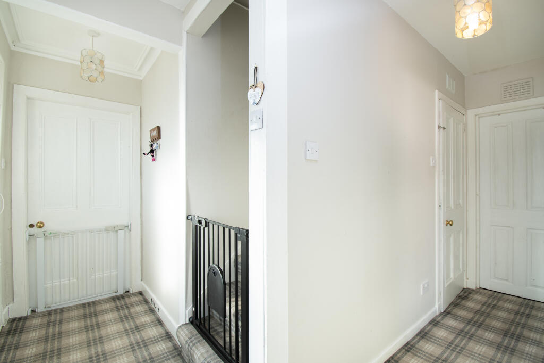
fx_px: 227
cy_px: 182
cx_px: 272
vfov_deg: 77.3
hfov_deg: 100.4
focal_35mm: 15
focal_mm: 10
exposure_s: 1/20
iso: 250
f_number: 9
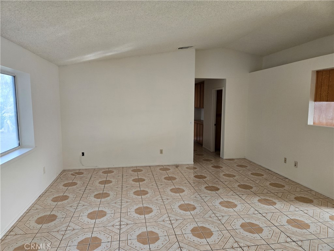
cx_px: 167
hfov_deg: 73.9
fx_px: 222
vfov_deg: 58.9
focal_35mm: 23
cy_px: 126
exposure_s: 1/120
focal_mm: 5.4
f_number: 1.8
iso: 100
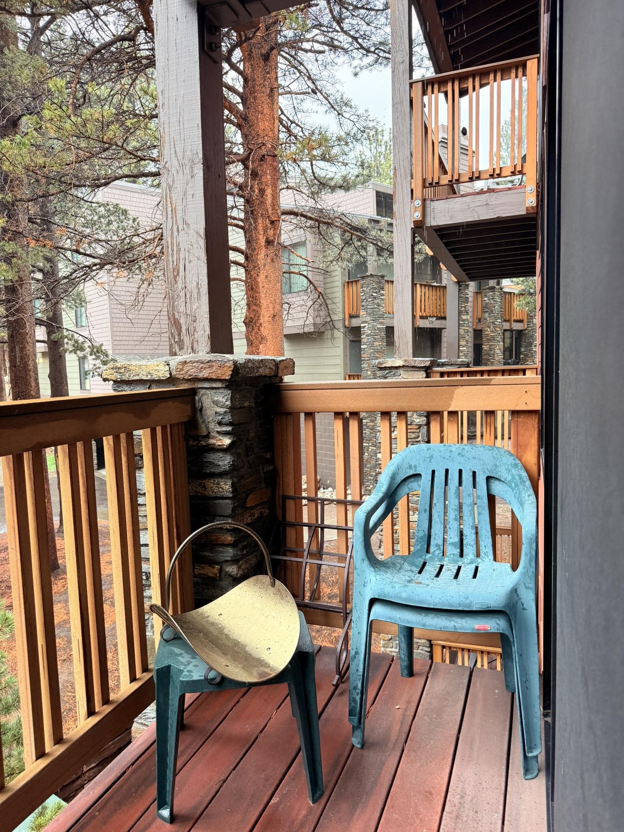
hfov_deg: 56.8
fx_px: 577
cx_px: 312
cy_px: 416
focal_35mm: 24
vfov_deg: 71.6
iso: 200
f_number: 1.78
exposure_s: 1/140
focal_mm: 6.76
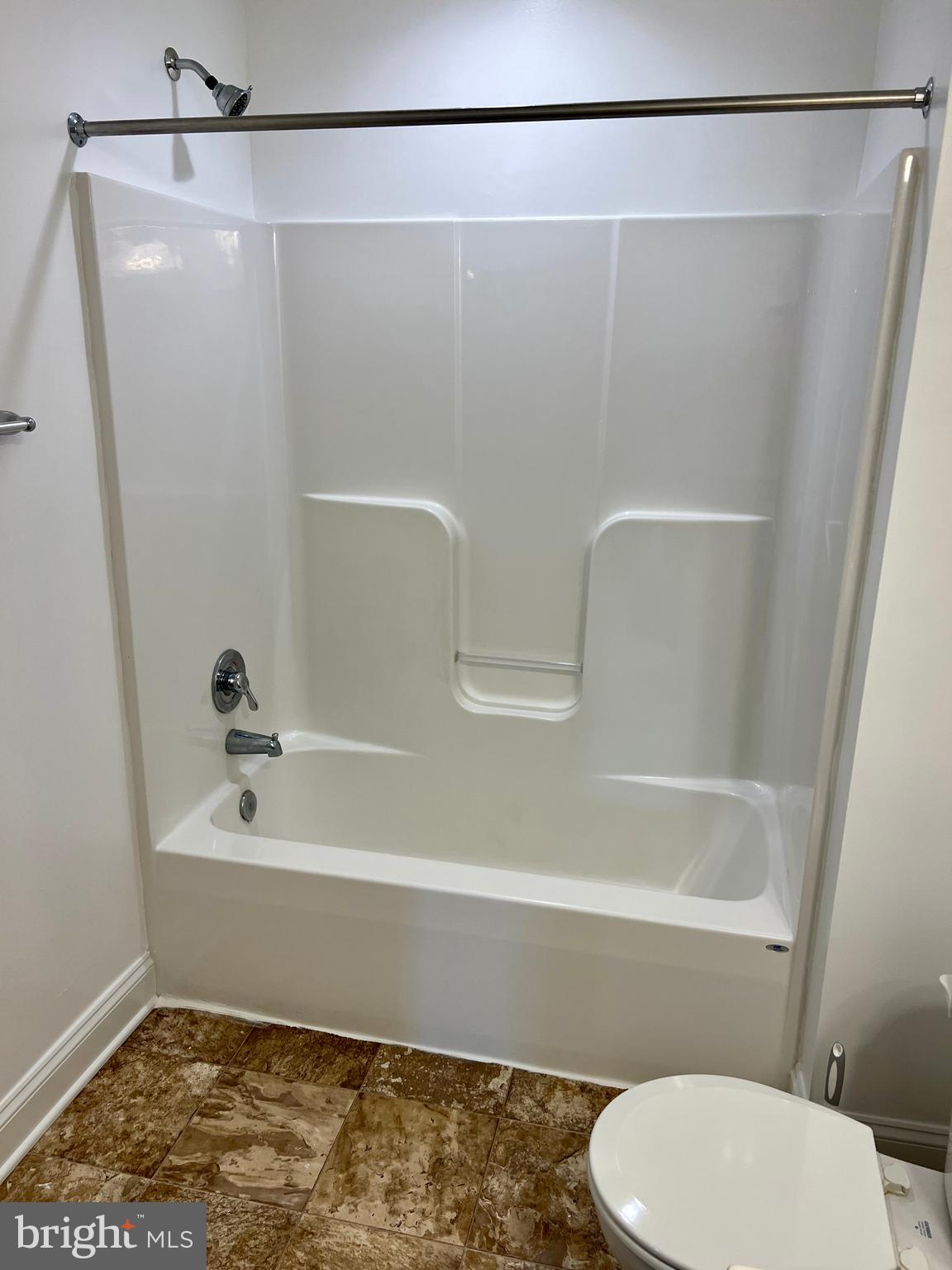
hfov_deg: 53.1
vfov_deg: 67.3
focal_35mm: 26
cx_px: 476
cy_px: 635
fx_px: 953
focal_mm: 5.7
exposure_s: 1/120
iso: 80
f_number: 1.5
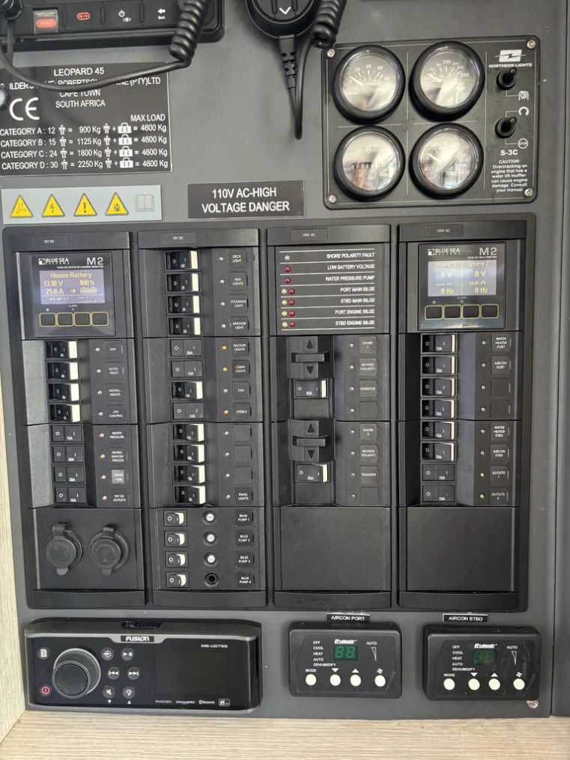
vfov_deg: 67.3
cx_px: 285
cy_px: 380
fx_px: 571
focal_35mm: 26
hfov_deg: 53.1
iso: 200
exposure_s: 1/60
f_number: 1.6
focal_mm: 5.96
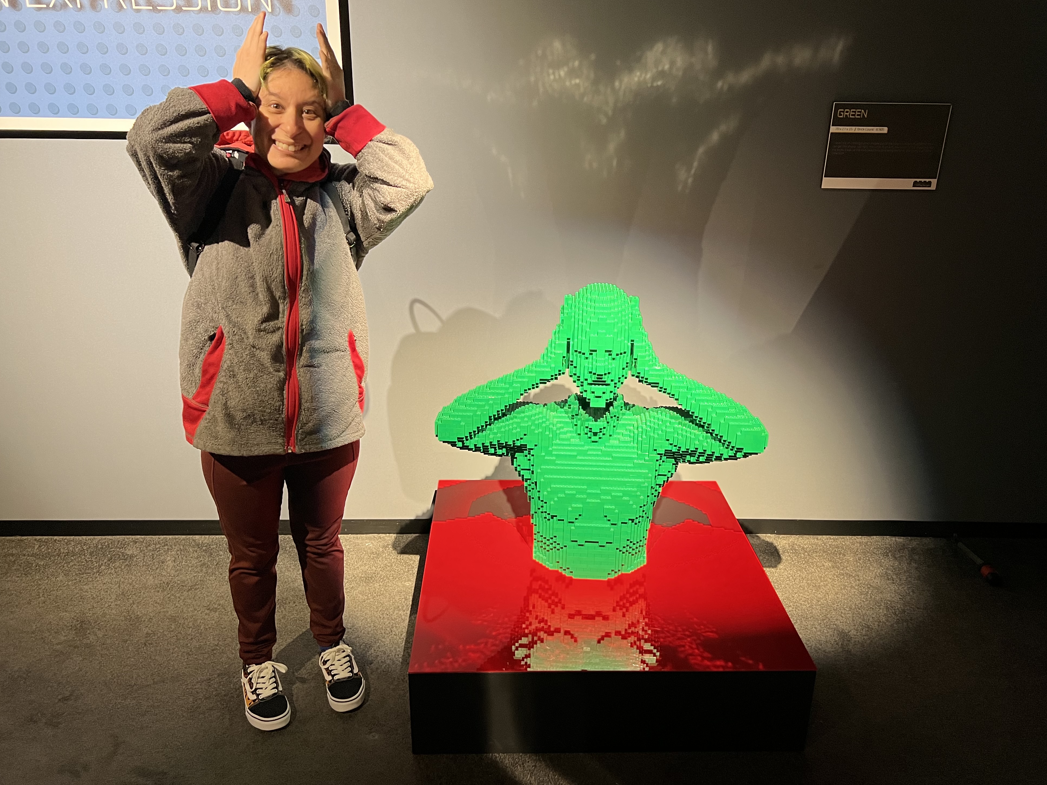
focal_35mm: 27
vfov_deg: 51.3
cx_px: 519
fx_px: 817
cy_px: 378
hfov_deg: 65.3
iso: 200
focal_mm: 5.7
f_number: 1.5
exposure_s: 1/60
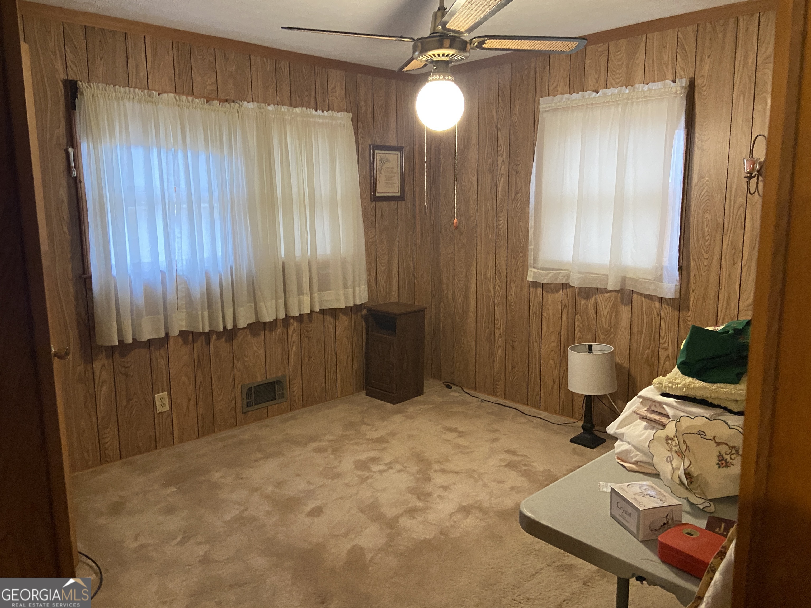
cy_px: 304
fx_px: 609
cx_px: 406
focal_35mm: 26
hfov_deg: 67.3
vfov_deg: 53.1
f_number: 1.8
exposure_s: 1/60
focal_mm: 4.25
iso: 400
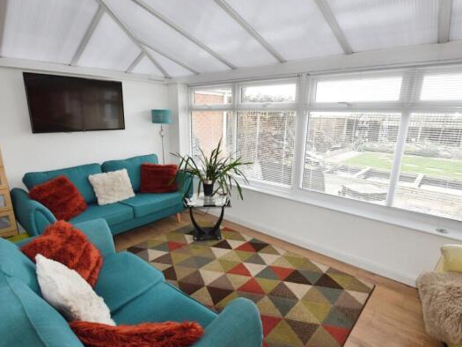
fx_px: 240
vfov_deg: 71.5
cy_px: 188
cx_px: 225
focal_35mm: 18
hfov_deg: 87.7
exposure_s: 1/125
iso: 800
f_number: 5.6
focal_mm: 10
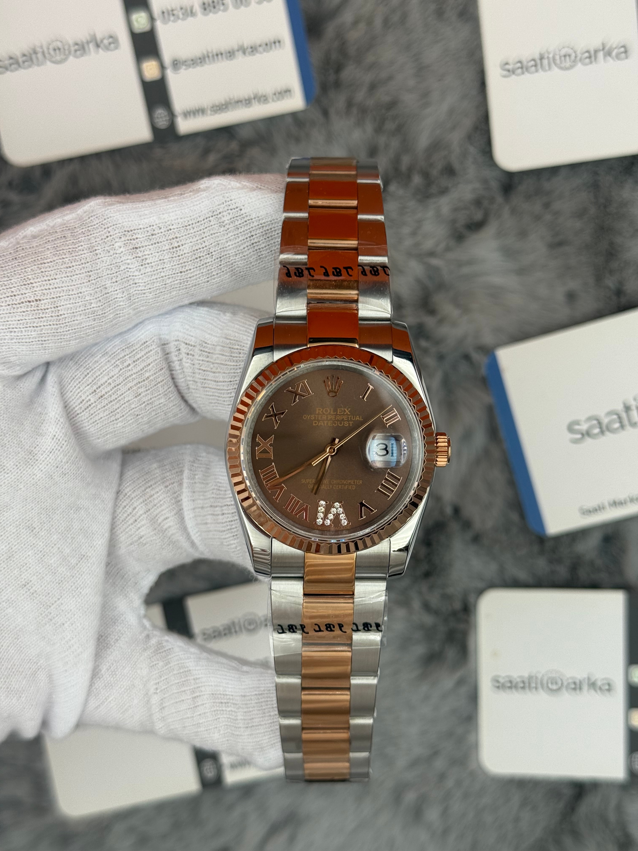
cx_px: 319
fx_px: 1180
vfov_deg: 39.7
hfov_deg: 30.3
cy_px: 426
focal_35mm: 48
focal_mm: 6.76
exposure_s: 1/885
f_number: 1.78
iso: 64
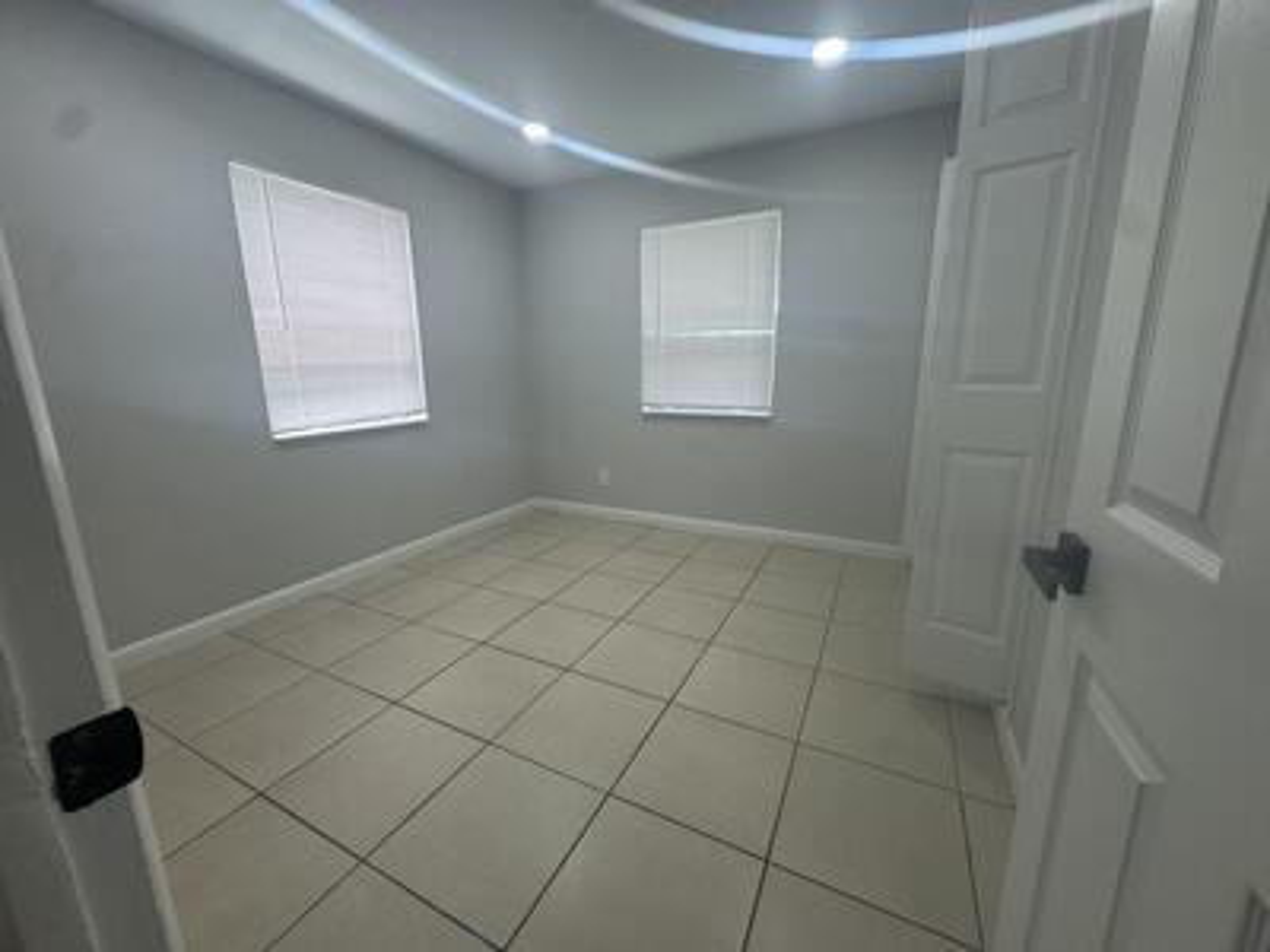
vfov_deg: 85.7
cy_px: 476
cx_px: 635
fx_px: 514
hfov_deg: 102.1
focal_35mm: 14
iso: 100
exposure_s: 1/120
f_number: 2.2
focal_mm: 2.22
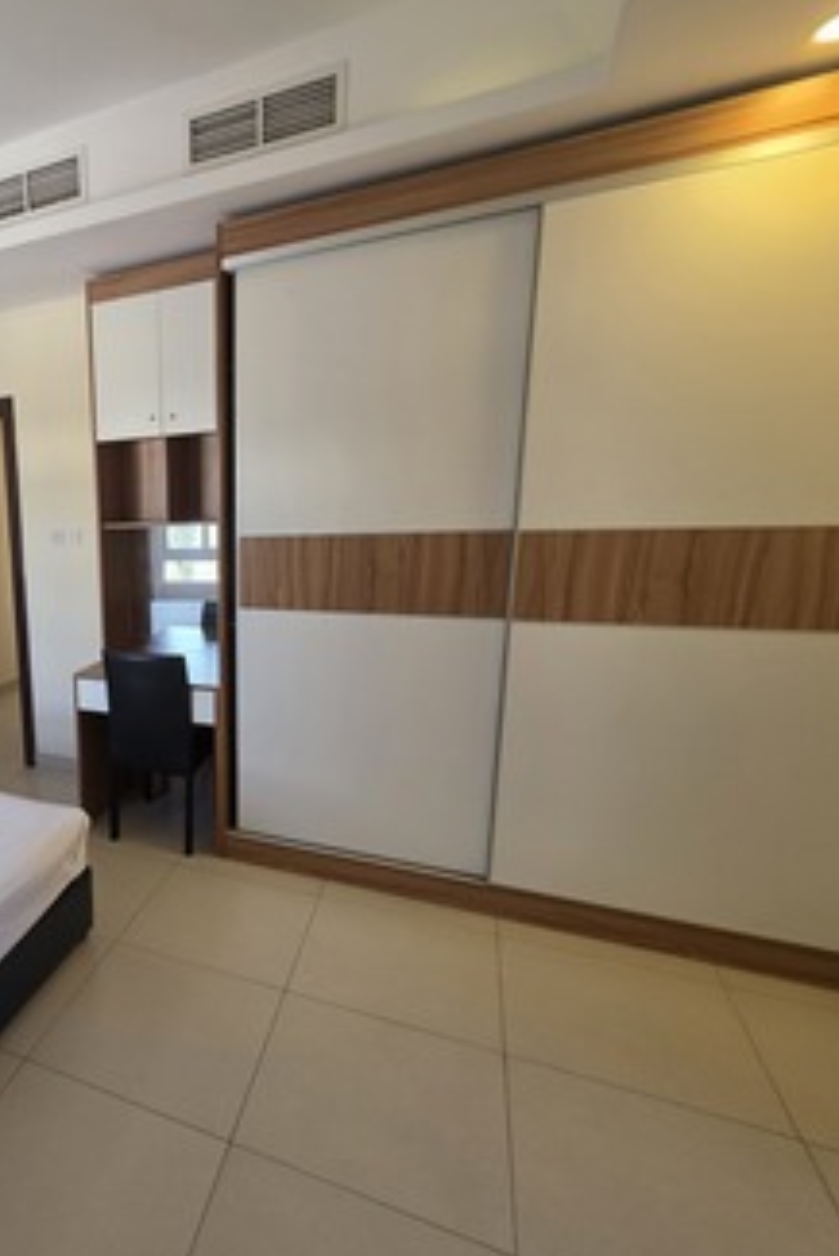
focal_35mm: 19
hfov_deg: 55.5
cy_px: 643
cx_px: 75
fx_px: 663
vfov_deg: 86.9
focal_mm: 2.2
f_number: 1.9
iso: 250
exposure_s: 1/100
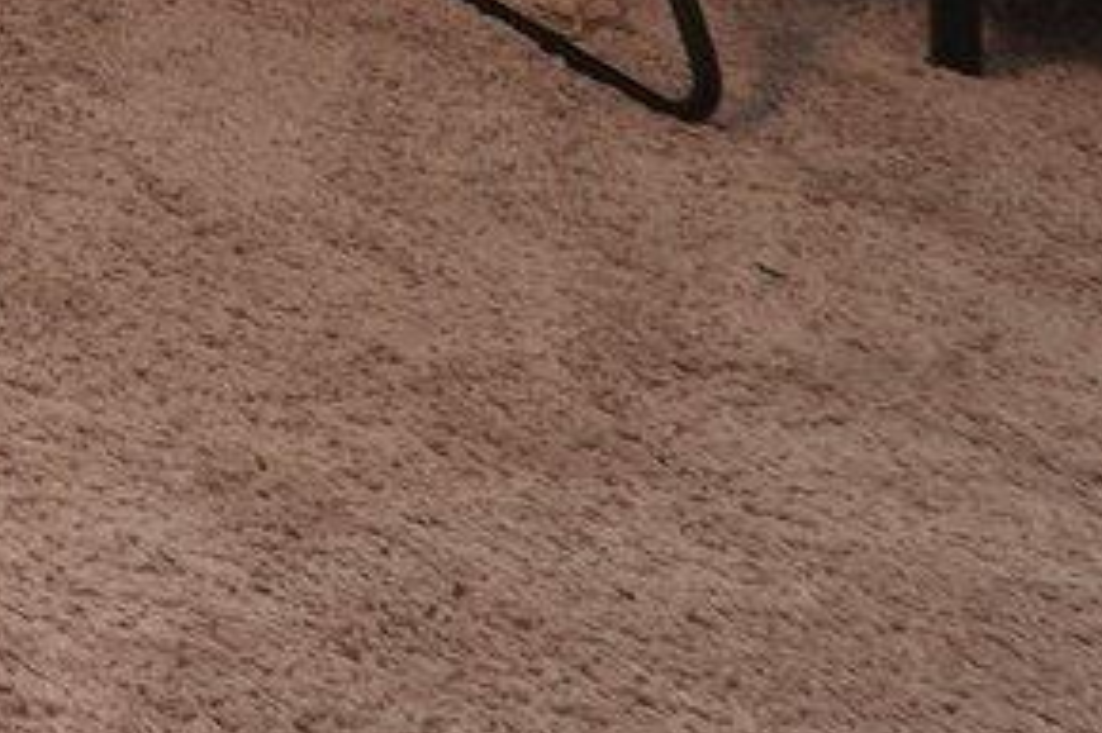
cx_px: -2546
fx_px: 3457
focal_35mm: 113
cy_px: -1760
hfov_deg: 10.2
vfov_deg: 8.8
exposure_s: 1/2
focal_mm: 16
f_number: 9
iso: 320
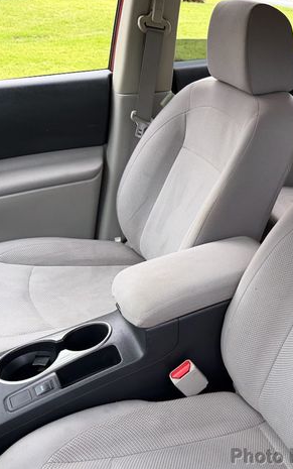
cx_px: 301
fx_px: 447
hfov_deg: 32.9
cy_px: 236
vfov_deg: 55.3
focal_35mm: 35
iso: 80
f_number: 1.78
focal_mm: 6.76
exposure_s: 1/322
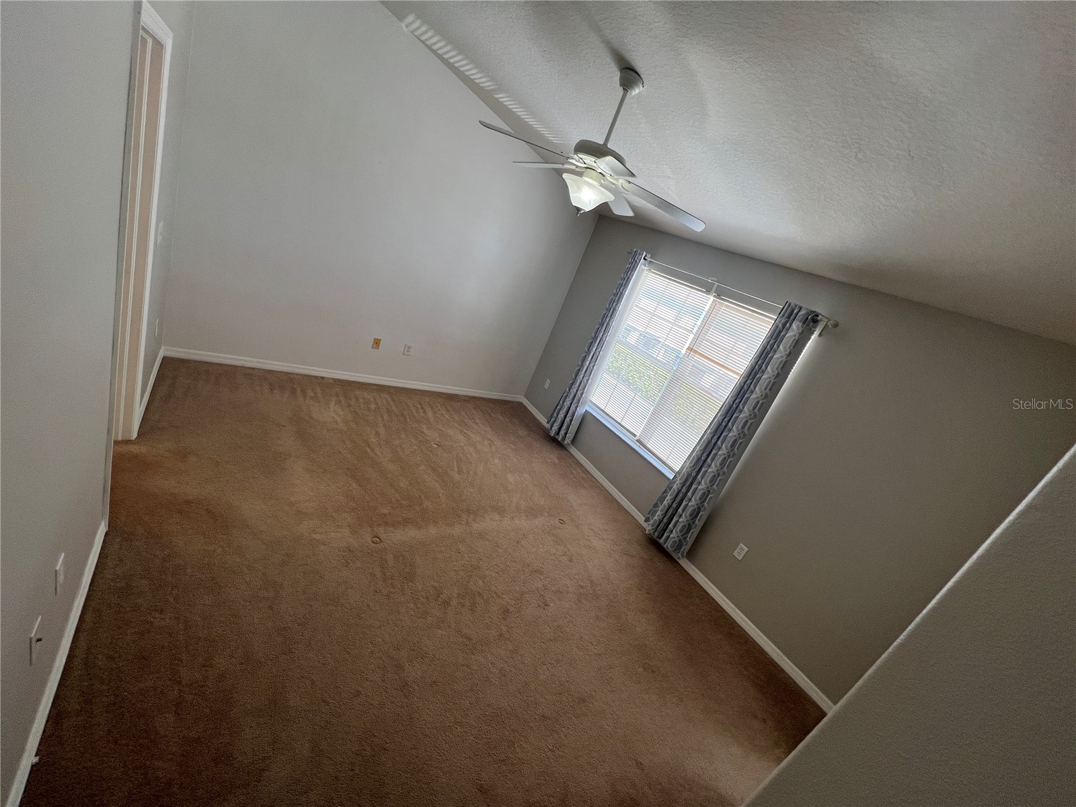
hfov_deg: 106.2
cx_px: 538
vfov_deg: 89.9
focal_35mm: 13
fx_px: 404
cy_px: 404
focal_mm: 1.57
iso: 64
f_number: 1.8
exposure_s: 1/120
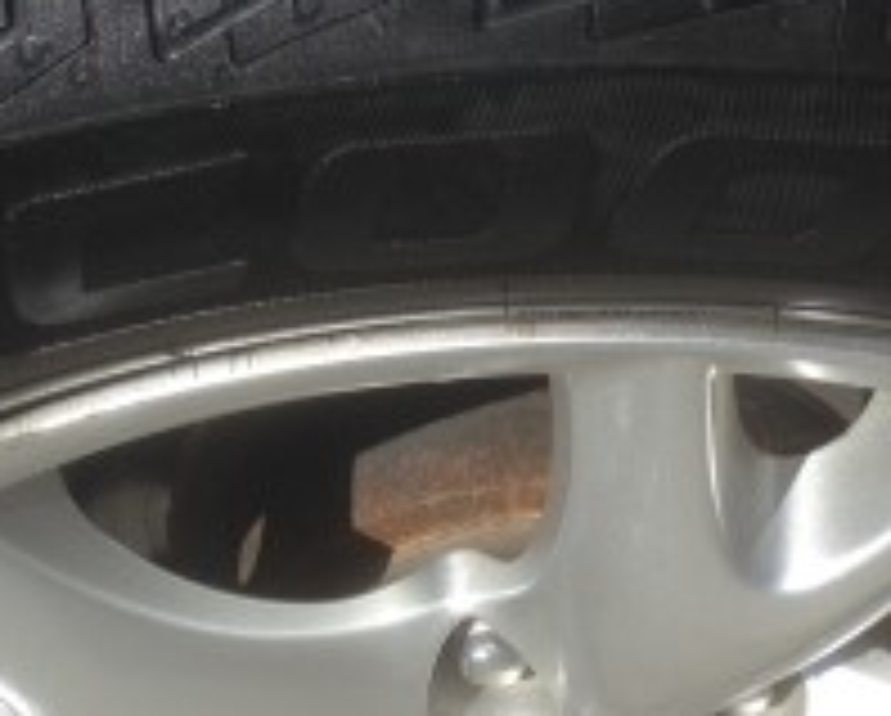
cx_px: 680
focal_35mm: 104
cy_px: 302
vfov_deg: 14.8
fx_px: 2747
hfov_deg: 18.3
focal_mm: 4.12
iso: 50
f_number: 2.4
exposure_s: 1/1355
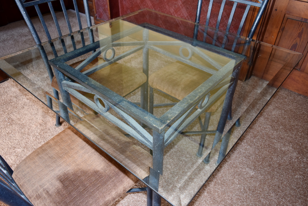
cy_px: 103
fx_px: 231
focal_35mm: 27
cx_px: 154
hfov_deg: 67.3
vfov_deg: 48.0
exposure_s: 1/80
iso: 800
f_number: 4.5
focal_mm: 18
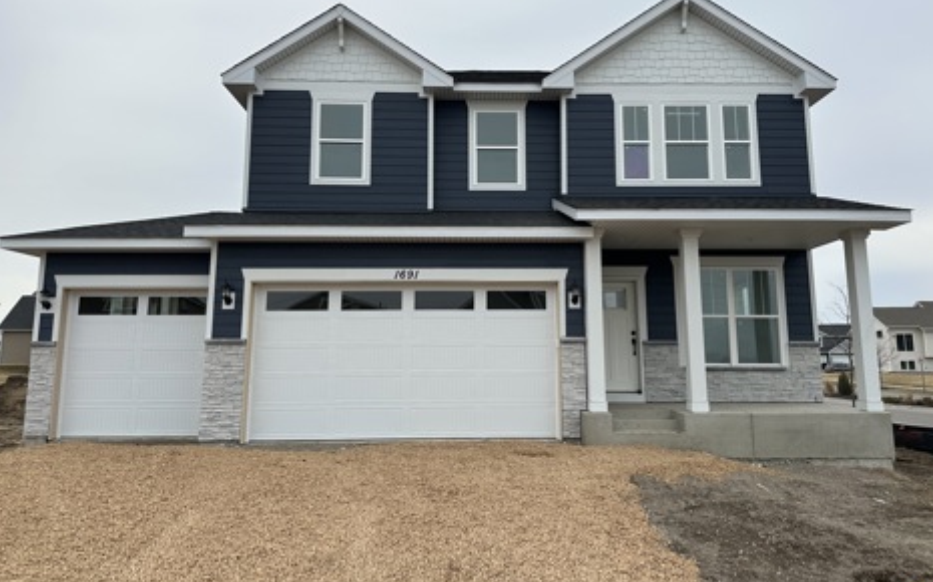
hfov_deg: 70.4
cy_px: 255
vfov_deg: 47.4
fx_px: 661
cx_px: 475
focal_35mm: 26
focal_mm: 6.86
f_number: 1.78
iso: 80
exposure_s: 1/4348
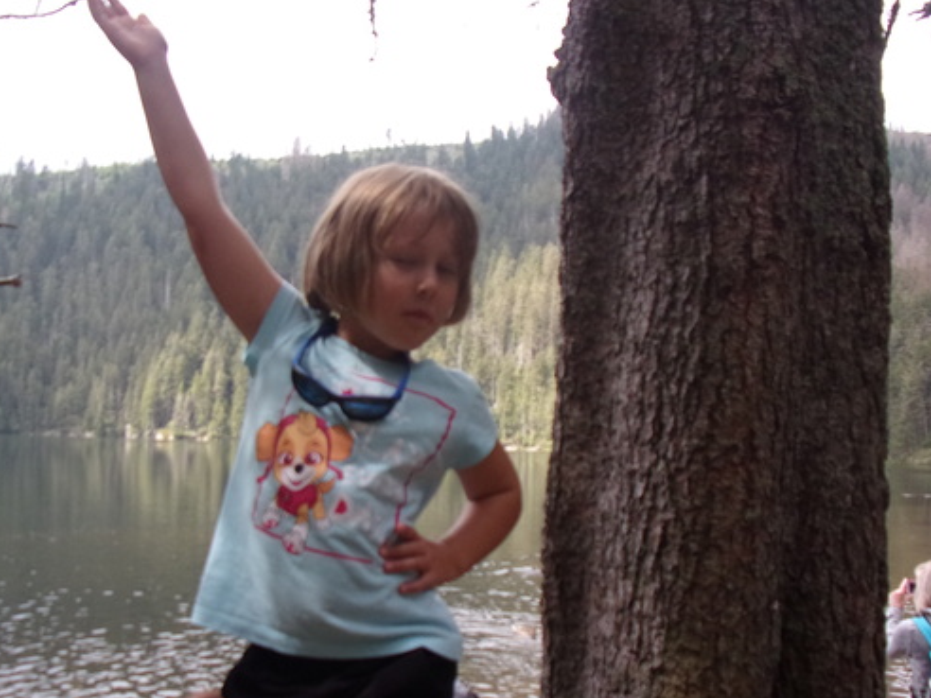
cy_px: 386
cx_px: 369
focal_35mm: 39
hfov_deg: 47.6
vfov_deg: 36.8
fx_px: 1049
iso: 80
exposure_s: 1/220
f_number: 3.3
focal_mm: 4.3
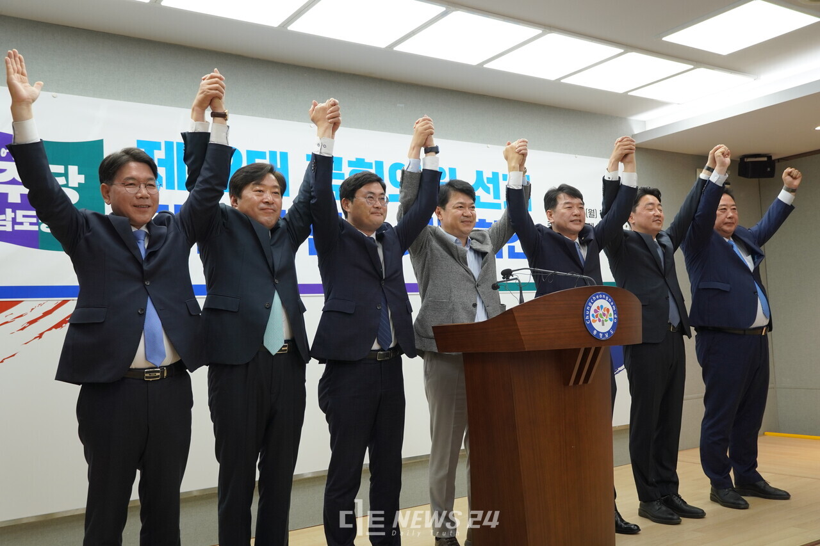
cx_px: 410
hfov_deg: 55.1
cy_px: 273
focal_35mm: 34
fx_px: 786
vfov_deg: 38.4
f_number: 4
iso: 400
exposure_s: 1/160
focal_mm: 23
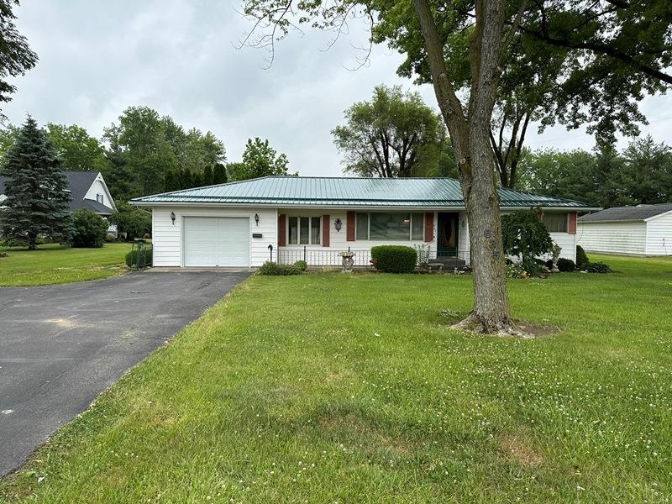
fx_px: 466
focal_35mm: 24
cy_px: 252
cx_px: 336
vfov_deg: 56.8
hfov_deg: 71.6
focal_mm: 6.86
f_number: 1.78
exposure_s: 1/1692
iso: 80
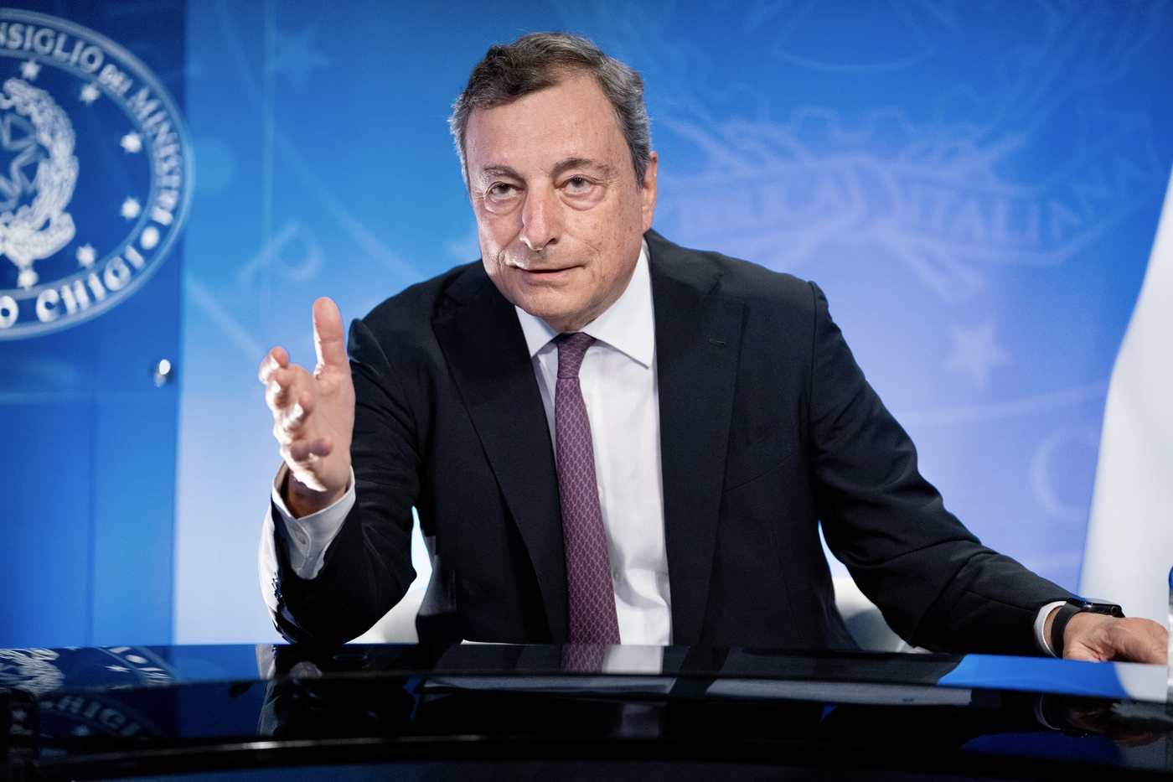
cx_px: 586
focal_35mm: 129
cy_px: 391
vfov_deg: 10.6
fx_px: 4202
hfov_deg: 15.9
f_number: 2.8
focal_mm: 129
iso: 3200
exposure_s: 1/320
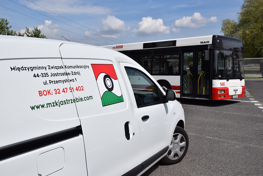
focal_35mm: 39
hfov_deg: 49.5
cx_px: 132
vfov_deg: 34.2
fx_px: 285
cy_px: 88
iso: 200
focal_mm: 26
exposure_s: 1/640
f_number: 13
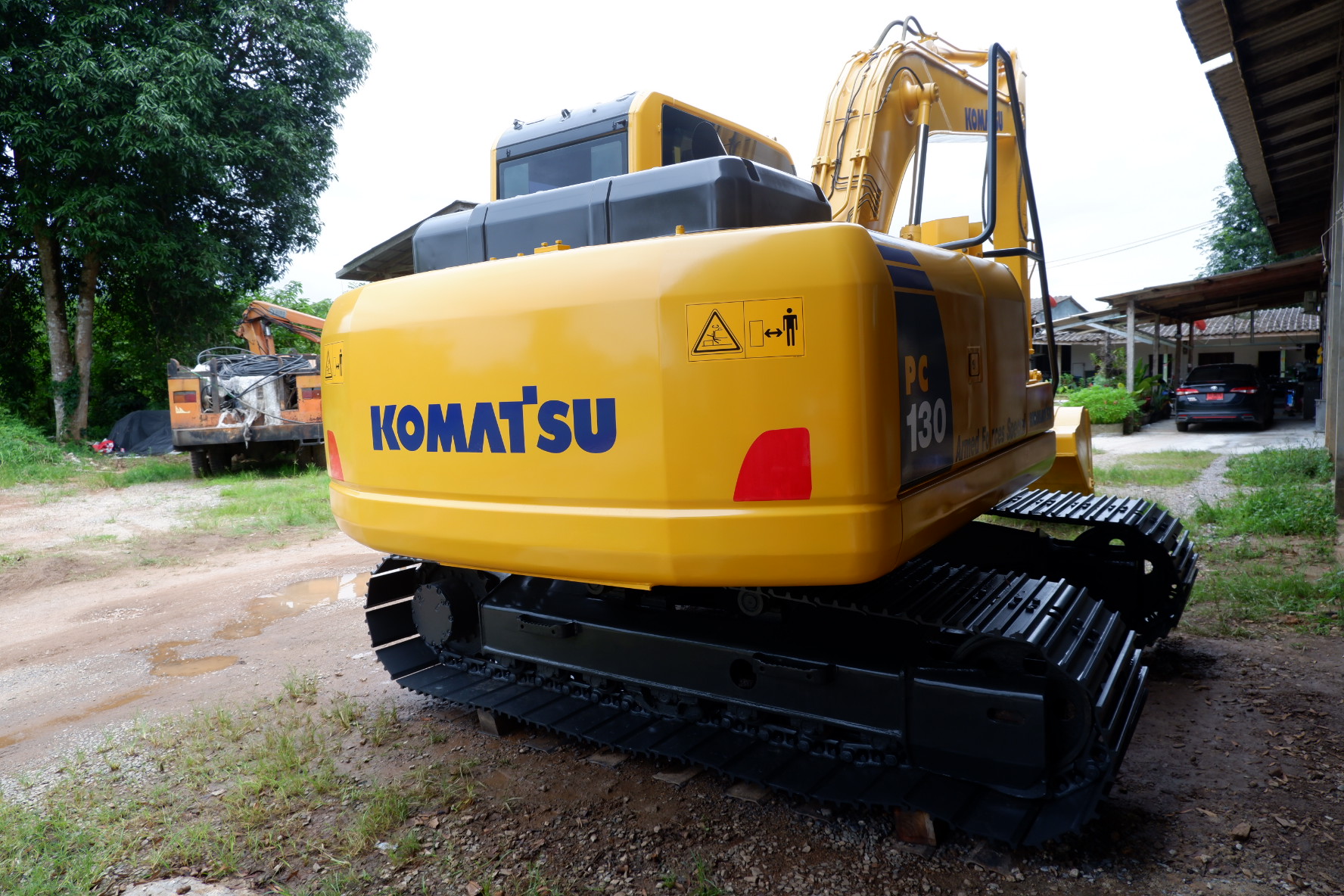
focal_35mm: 23
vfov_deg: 55.1
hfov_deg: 76.1
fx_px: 859
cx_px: 672
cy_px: 448
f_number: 6.4
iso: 200
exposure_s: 1/150
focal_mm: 15
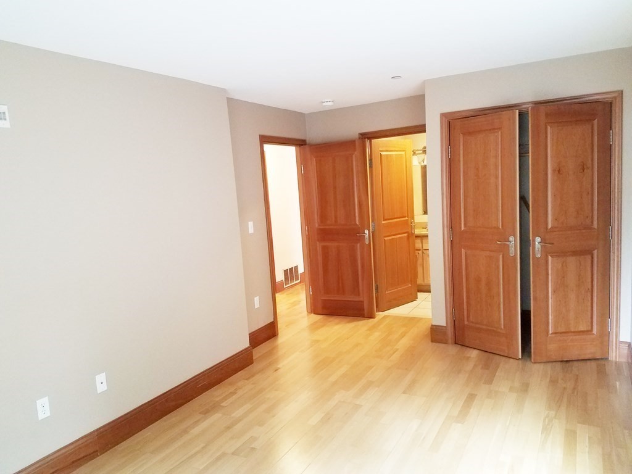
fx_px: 475
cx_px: 316
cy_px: 237
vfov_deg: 53.1
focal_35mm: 26
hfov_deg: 67.3
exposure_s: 1/20
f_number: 1.7
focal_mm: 4.2
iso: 250
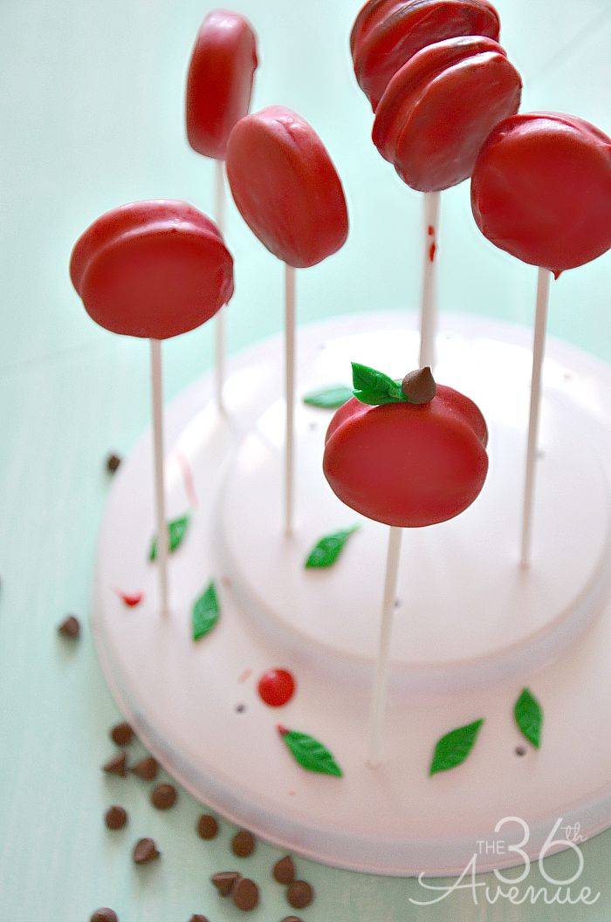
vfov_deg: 27.0
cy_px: 461
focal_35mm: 75
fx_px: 1918
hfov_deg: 18.1
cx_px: 306
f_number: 5
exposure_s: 1/50
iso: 800
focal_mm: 50
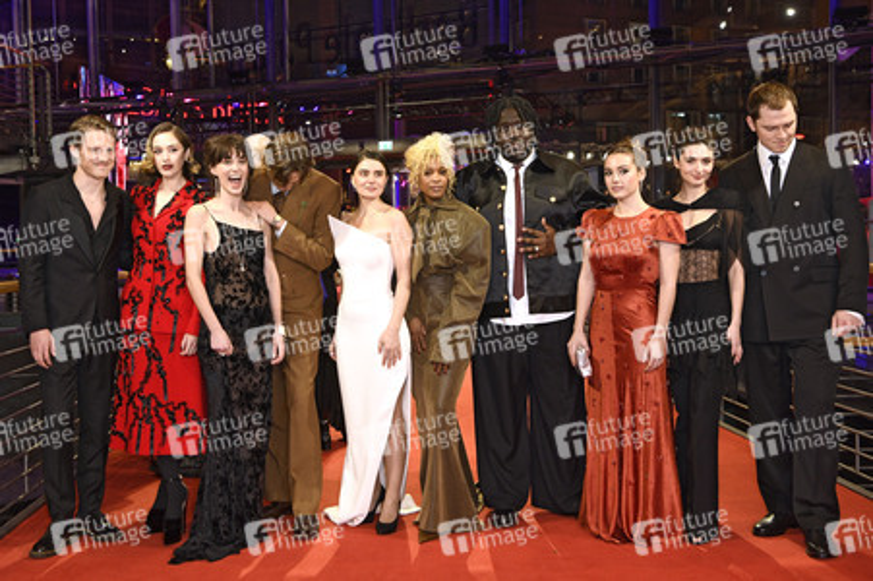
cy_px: 290
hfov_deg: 48.5
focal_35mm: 40
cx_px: 436
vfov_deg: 33.4
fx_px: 969
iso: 1250
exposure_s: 1/125
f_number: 5
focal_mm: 40
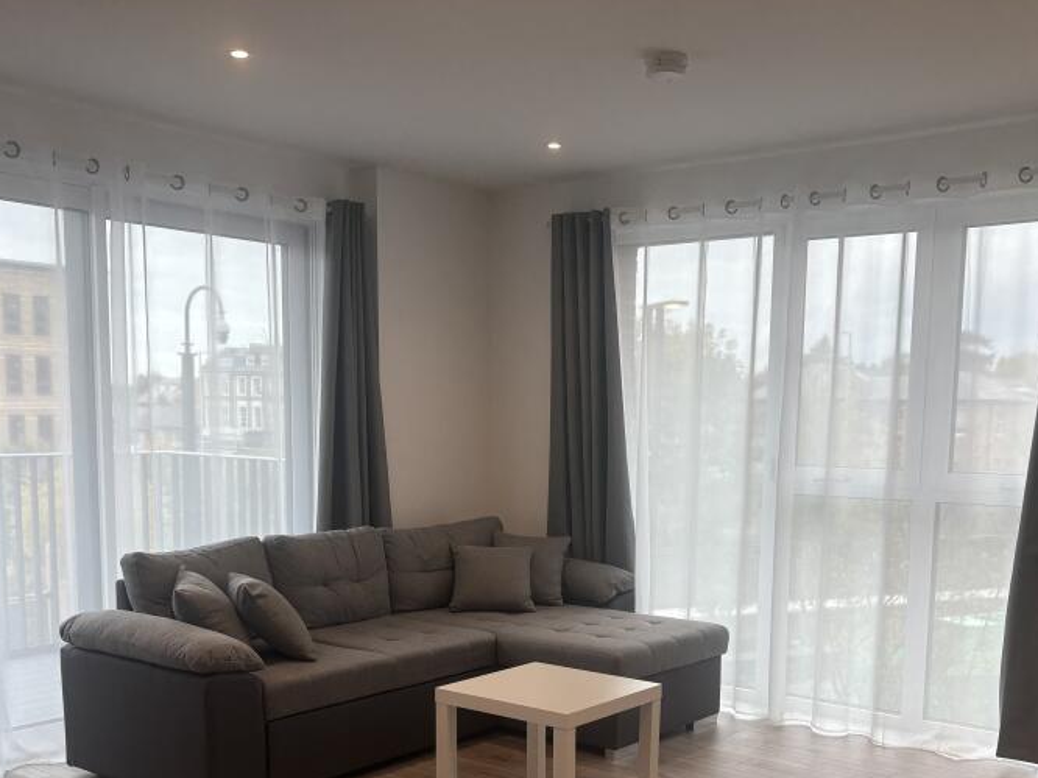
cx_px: 524
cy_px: 583
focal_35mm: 40
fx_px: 1199
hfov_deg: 46.8
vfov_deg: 35.2
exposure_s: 1/100
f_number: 1.6
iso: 40
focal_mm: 5.96
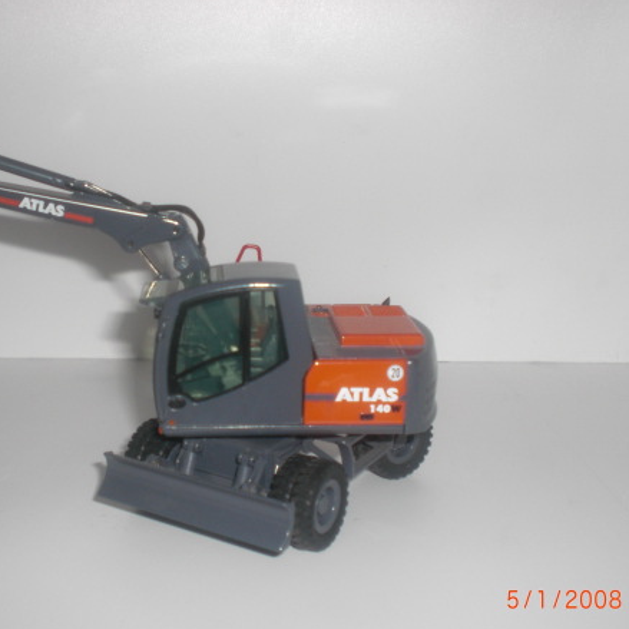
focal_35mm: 49
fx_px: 1007
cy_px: 327
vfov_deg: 34.7
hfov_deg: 34.4
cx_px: 219
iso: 100
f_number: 3.1
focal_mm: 6.3
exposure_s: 1/60
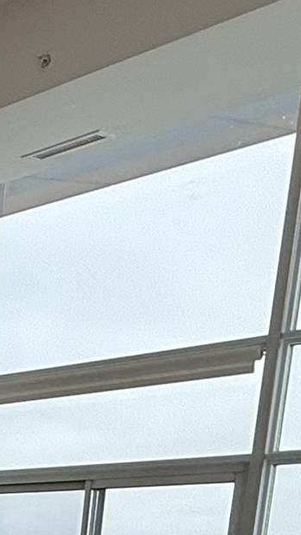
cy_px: 820
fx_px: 1079
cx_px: -258
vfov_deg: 22.4
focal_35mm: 76
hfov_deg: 13.9
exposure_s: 1/99
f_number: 2.2
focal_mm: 2.22
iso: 80
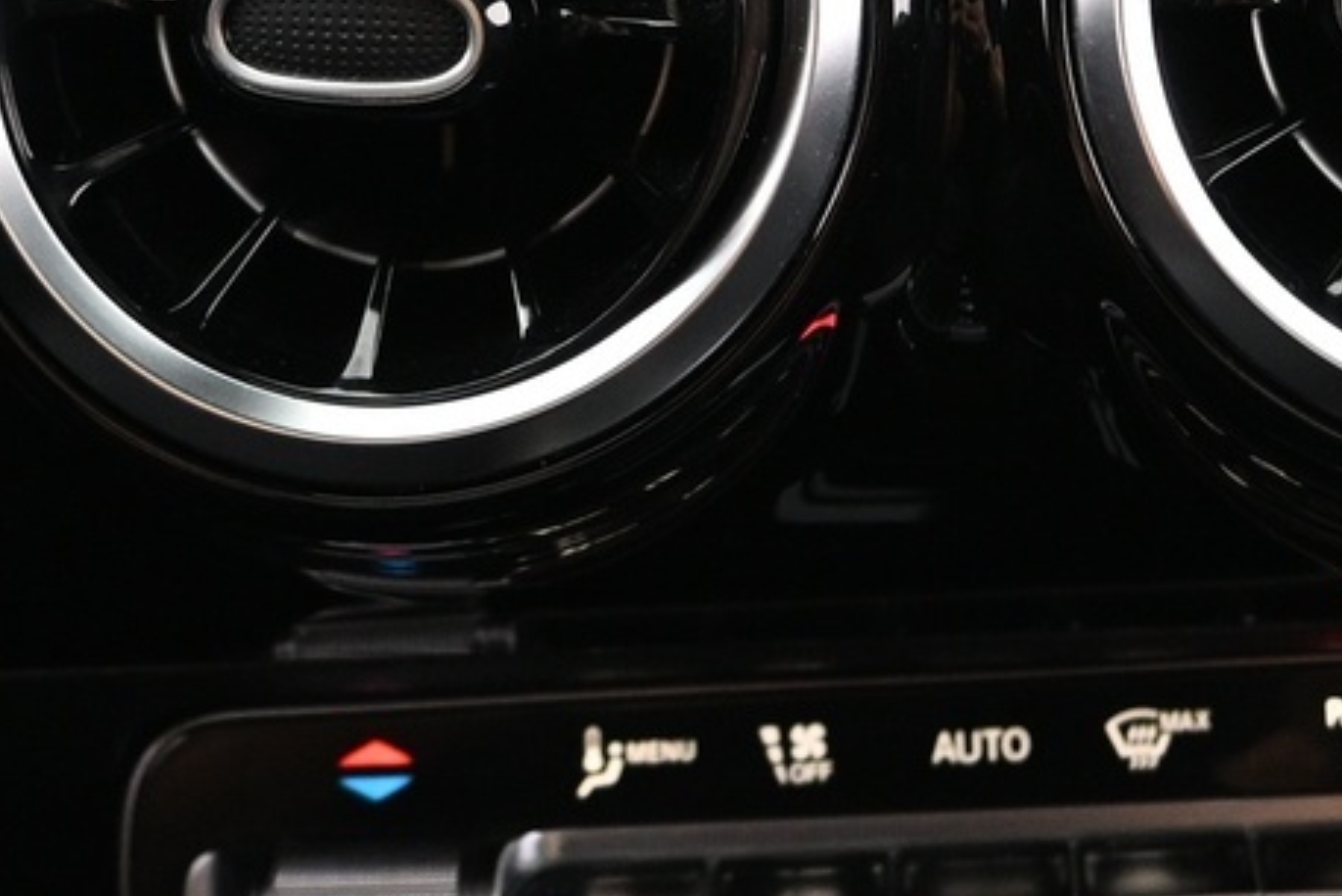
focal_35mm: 85
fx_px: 3169
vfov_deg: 15.4
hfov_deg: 23.7
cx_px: 1010
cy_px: -250
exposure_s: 1/13
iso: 1600
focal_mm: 16
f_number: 3.5
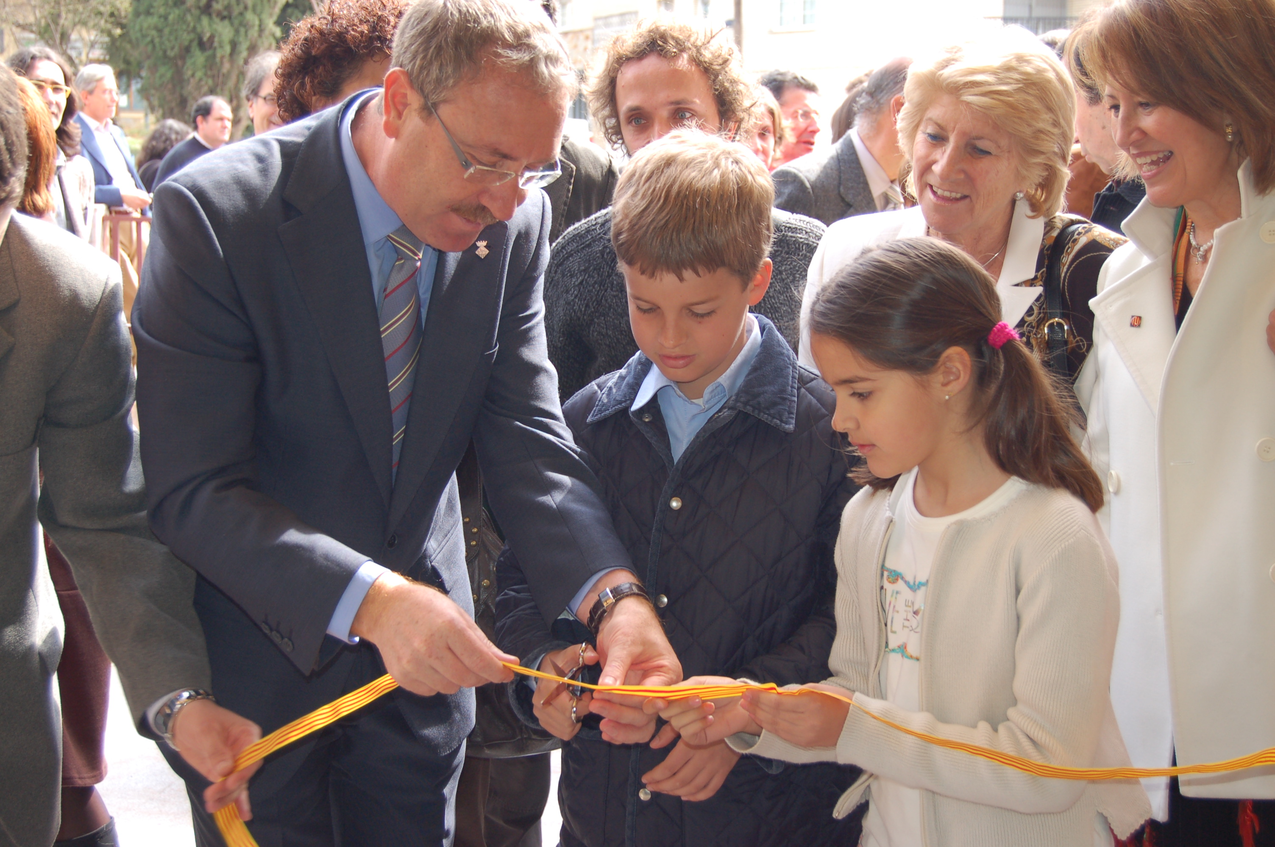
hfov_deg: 37.9
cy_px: 424
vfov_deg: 25.7
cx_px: 638
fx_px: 1858
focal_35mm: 52
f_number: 4.8
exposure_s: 1/200
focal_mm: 35
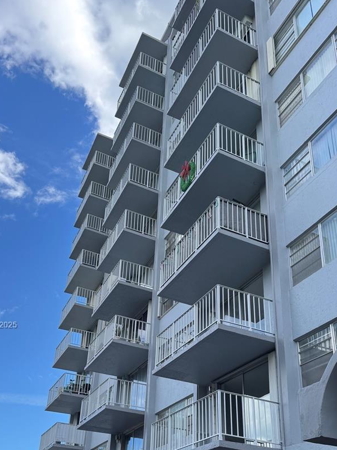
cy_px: 326
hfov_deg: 39.7
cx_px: 166
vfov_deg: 49.7
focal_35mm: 36
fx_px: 467
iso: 80
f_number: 1.78
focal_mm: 6.76
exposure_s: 1/1285
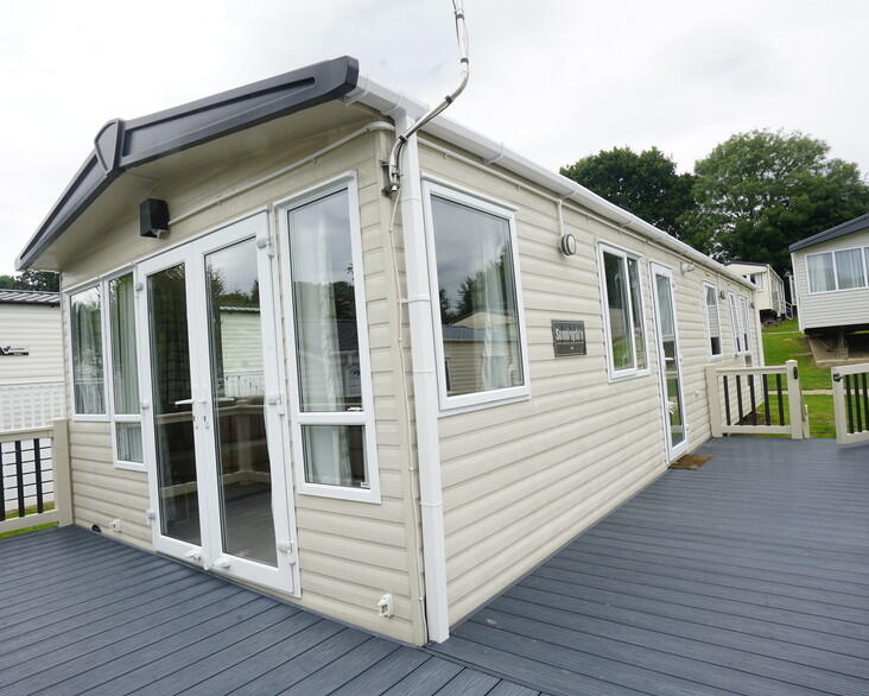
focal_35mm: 21
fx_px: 540
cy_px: 345
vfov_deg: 65.6
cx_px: 380
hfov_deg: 77.3
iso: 200
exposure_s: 1/60
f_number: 16
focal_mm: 16
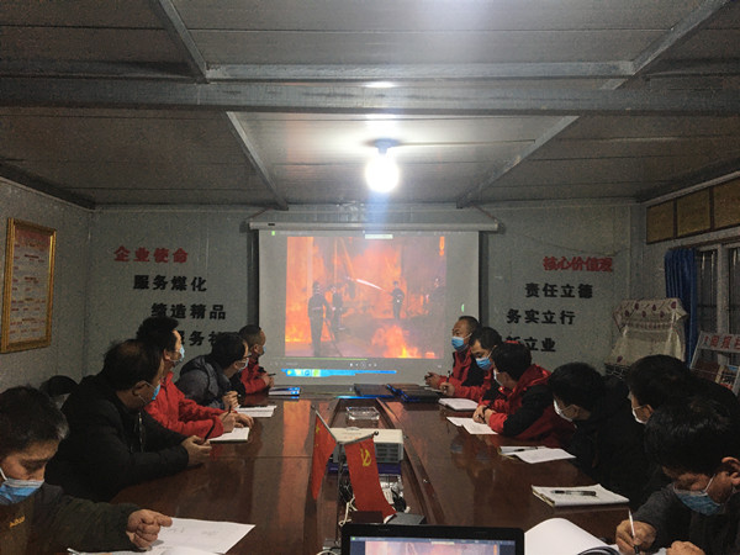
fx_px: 620
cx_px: 370
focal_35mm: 29
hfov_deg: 61.7
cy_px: 278
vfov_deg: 48.2
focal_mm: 4.15
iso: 40
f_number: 2.2
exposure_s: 1/30
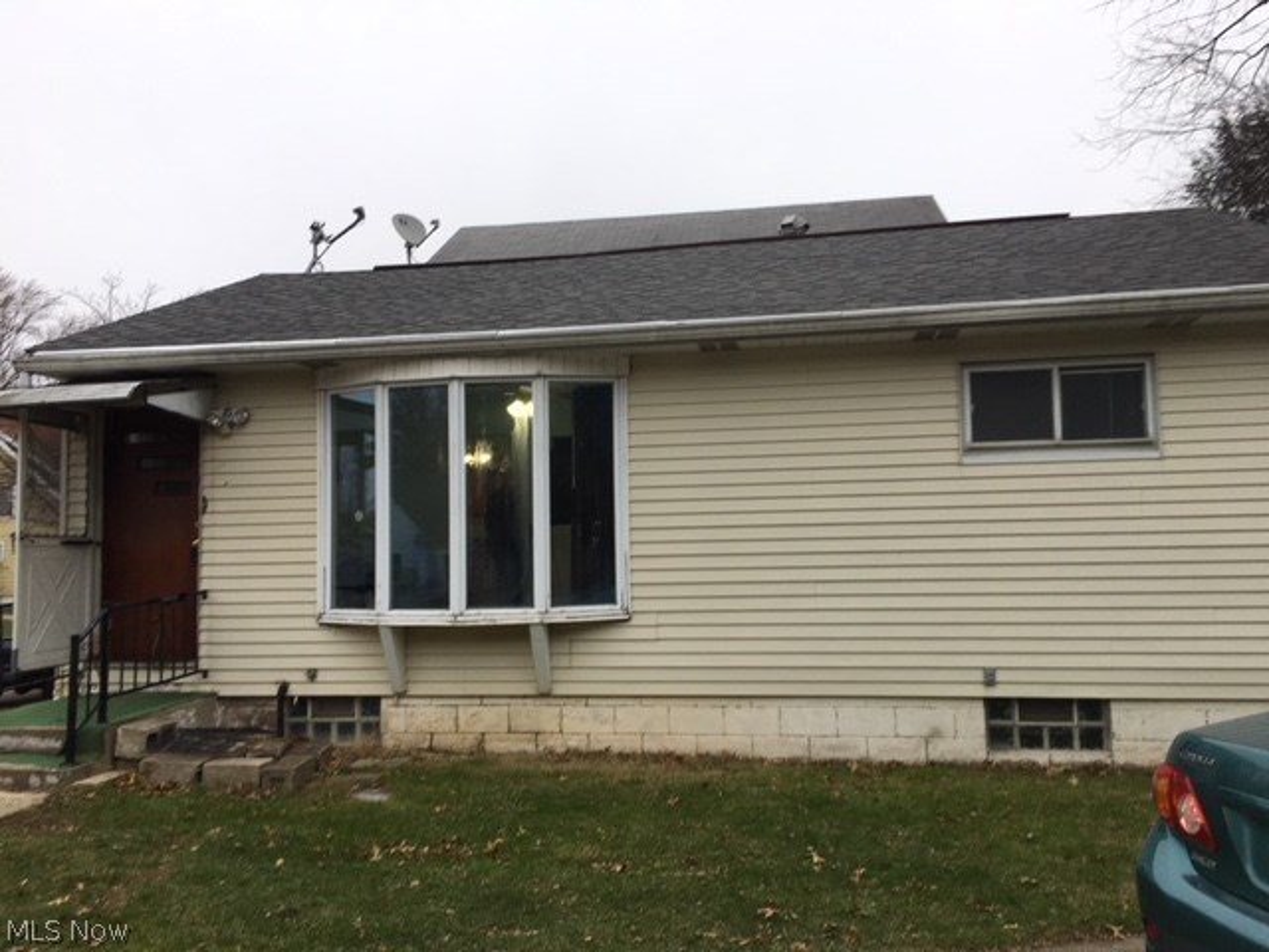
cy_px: 476
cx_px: 634
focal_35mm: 29
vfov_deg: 48.2
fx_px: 1063
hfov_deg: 61.7
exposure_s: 1/120
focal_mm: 4.15
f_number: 2.2
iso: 32
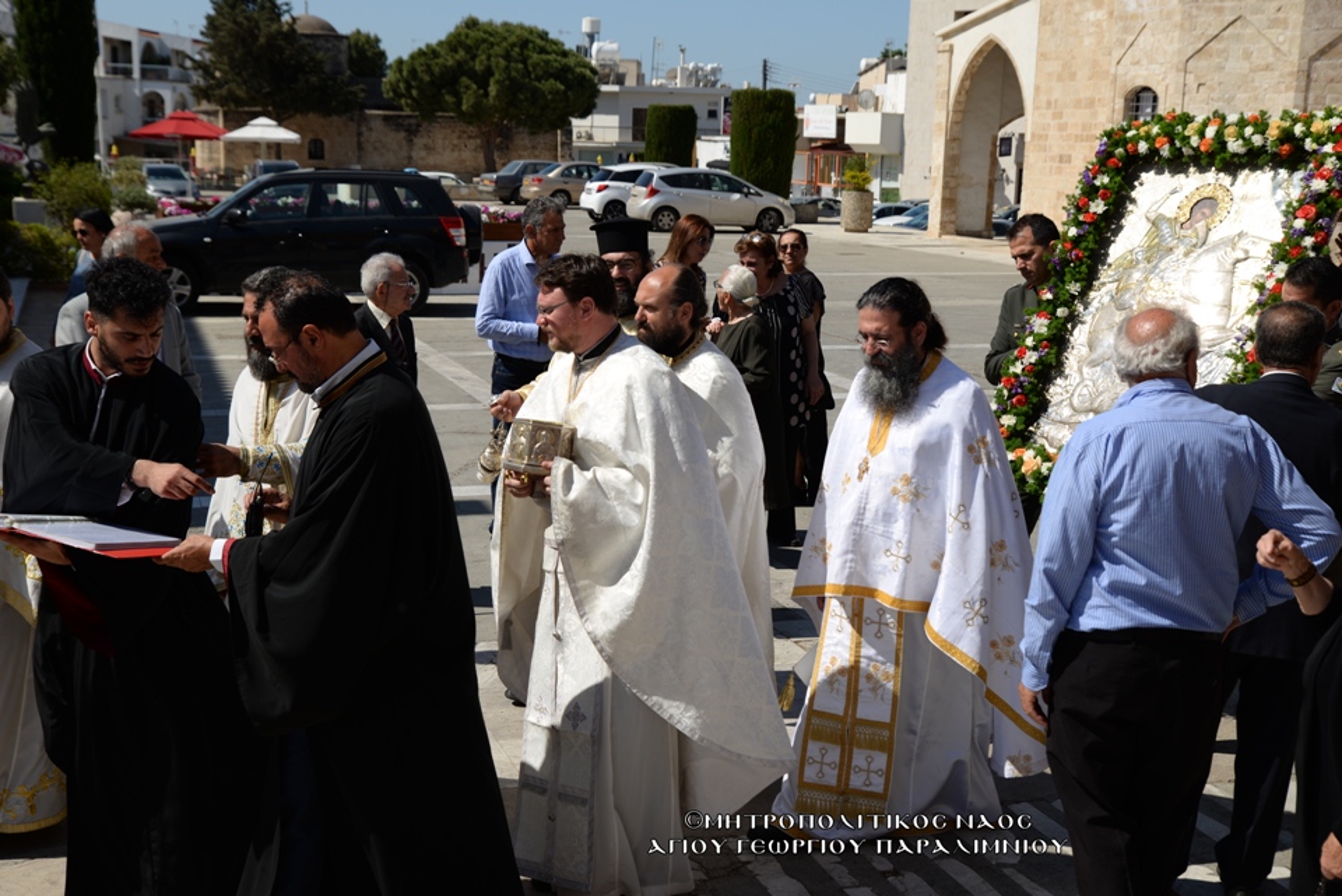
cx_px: 671
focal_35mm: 48
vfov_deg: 28.1
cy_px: 448
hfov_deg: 41.1
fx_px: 1790
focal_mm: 48
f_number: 7.1
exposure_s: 1/640
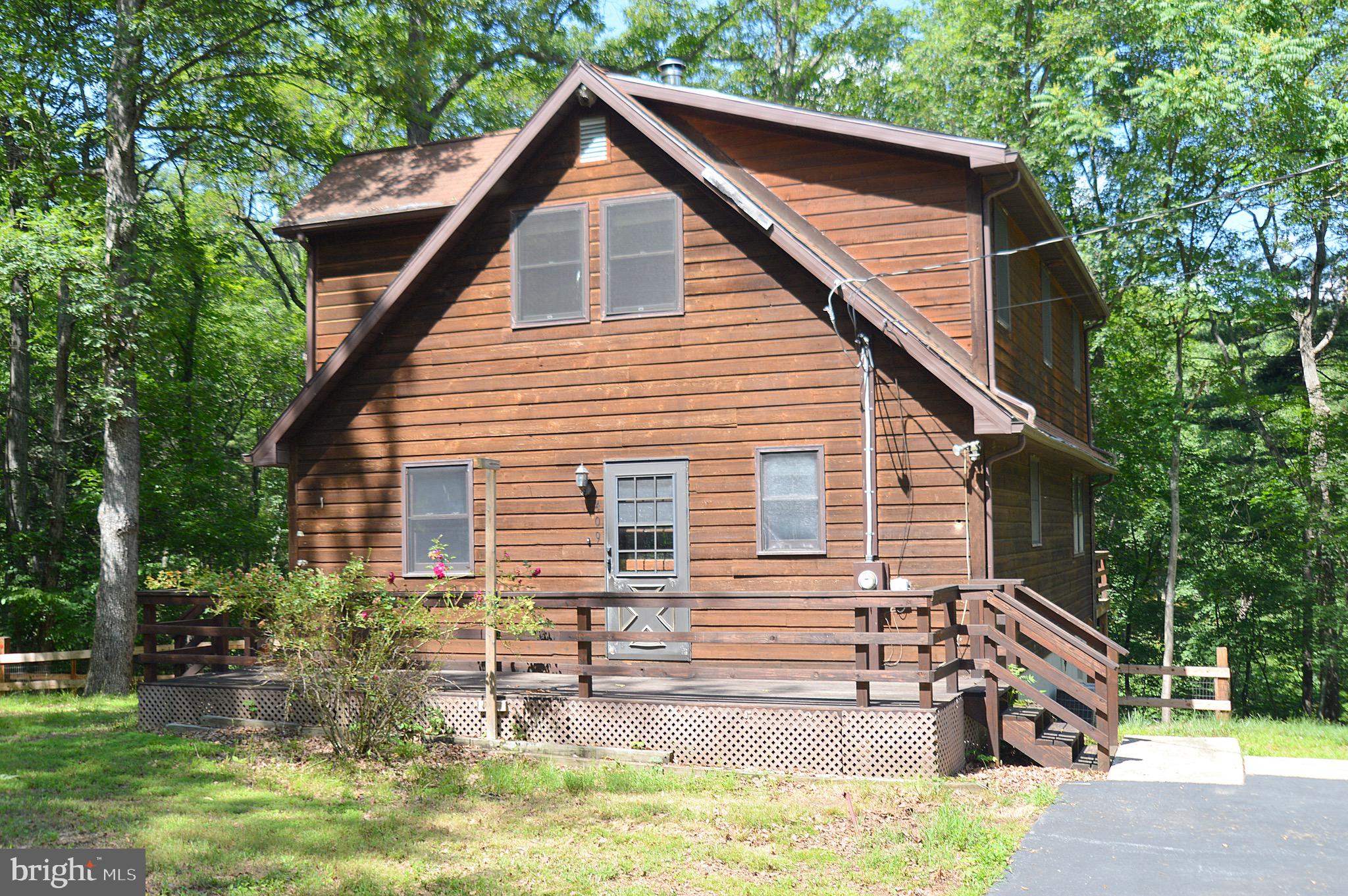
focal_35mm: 36
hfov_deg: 53.2
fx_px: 1347
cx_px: 674
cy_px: 448
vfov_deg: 36.8
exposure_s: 1/125
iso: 100
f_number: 5.6
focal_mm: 24
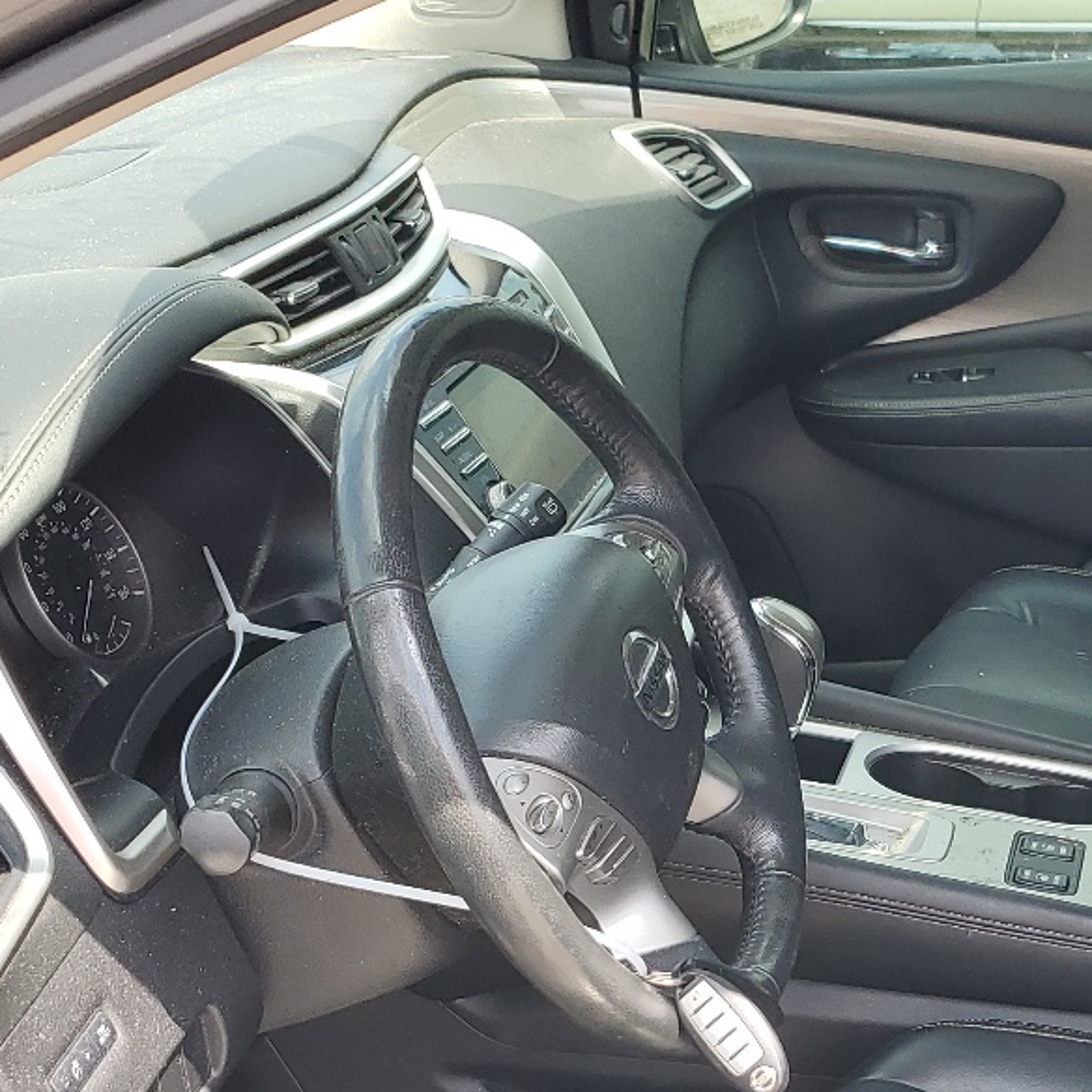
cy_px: 946
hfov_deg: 26.6
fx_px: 2248
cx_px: 941
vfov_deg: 26.5
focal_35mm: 63
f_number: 1.5
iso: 50
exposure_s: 1/435
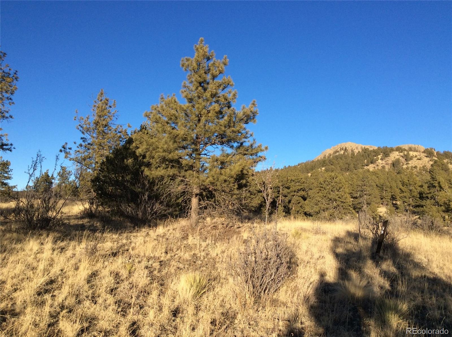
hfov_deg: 56.9
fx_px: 417
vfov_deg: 44.0
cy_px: 168
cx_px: 226
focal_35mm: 32
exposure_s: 1/923
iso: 32
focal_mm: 3.3
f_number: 2.4
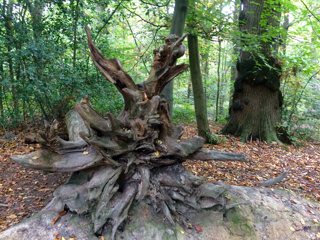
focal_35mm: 29
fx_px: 268
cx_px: 160
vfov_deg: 48.2
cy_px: 120
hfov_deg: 61.7
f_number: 2.2
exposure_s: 1/33
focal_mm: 4.15
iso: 160
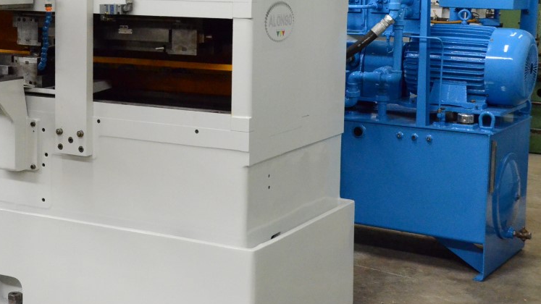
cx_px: 152
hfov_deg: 28.6
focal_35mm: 73
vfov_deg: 16.4
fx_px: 1047
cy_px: 75
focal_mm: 32
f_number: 8
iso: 6400
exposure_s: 1/250
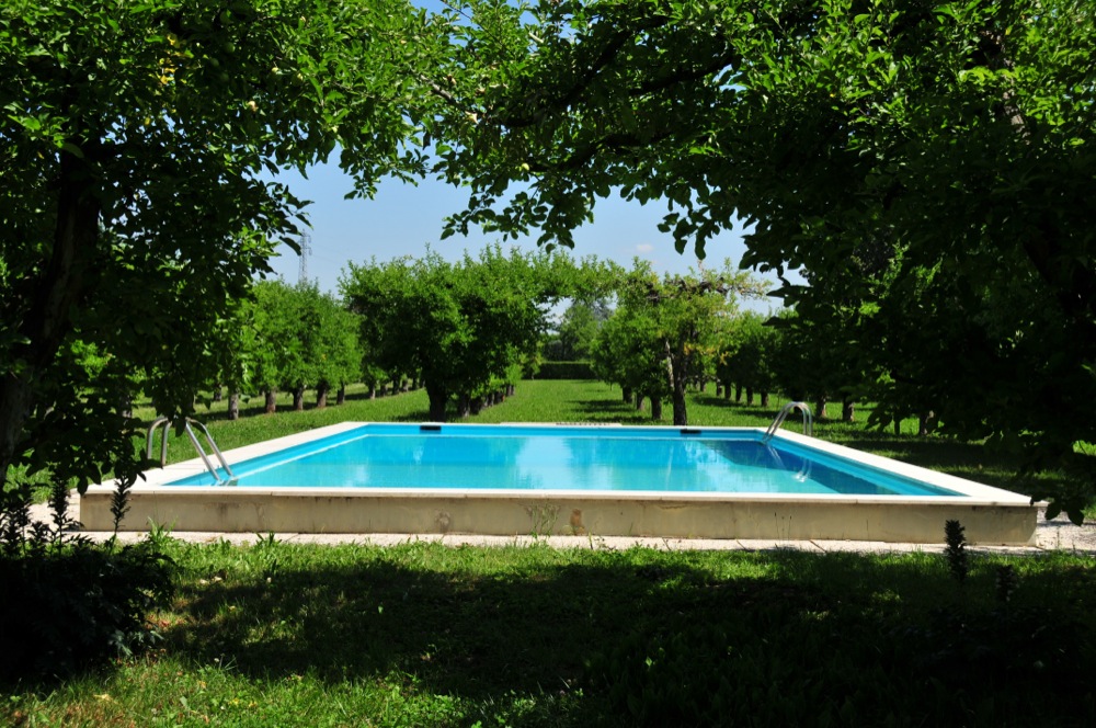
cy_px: 364
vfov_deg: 28.0
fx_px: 1459
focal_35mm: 48
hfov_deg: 41.2
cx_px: 548
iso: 200
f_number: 9
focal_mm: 32
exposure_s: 1/500
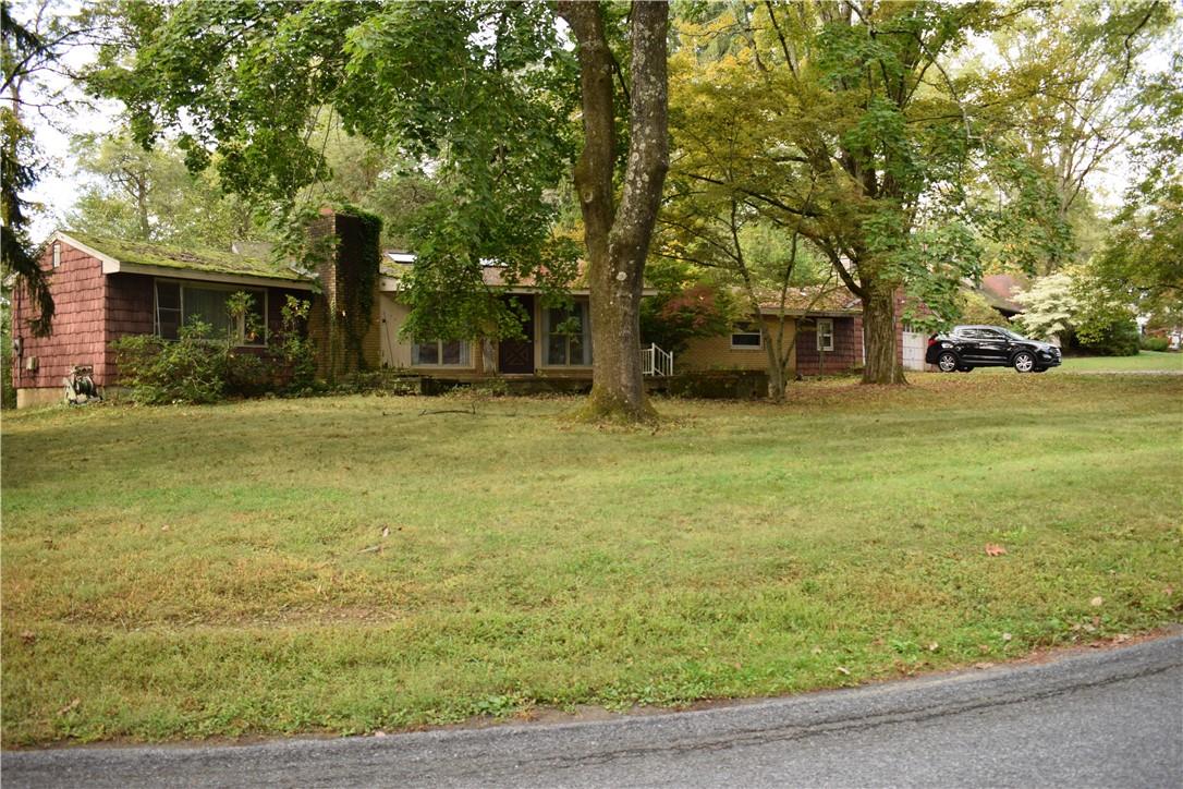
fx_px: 986
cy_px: 394
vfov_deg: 43.6
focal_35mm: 30
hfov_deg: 61.9
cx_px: 592
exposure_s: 1/160
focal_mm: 20
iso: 400
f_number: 6.3
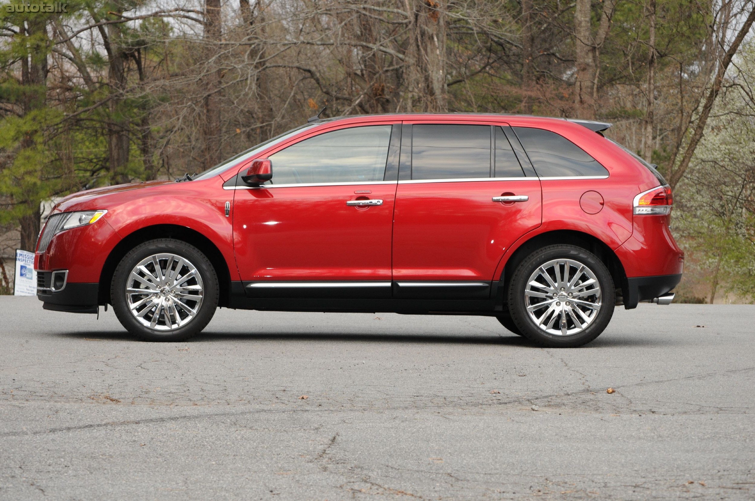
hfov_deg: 14.9
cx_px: 378
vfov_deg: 9.9
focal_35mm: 138
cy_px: 250
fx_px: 2891
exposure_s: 1/60
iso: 320
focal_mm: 92
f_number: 8
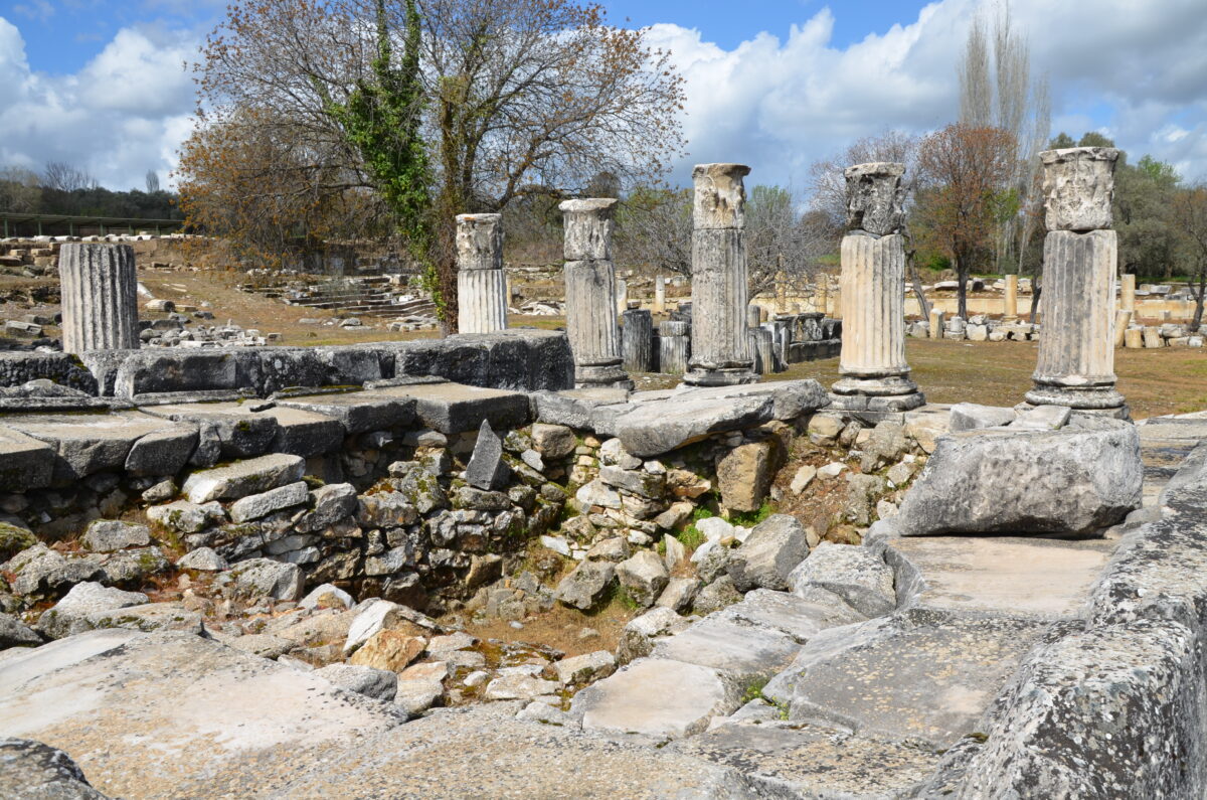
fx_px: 1054
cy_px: 400
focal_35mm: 32
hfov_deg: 59.6
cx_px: 604
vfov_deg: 41.5
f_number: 9
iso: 100
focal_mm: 21
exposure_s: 1/320
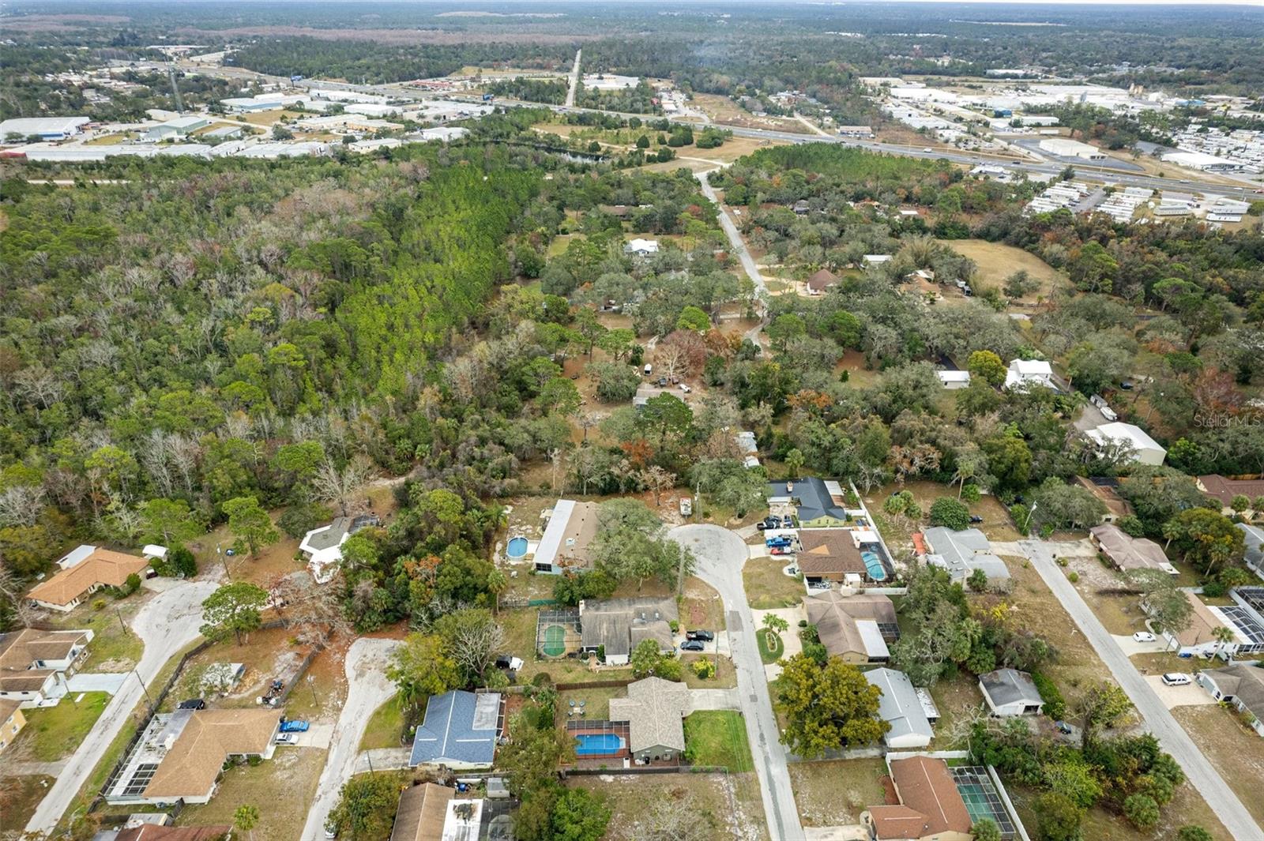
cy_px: 420
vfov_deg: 57.2
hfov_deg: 78.6
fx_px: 772
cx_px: 632
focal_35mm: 22
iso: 130
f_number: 2.8
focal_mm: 8.38
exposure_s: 1/240
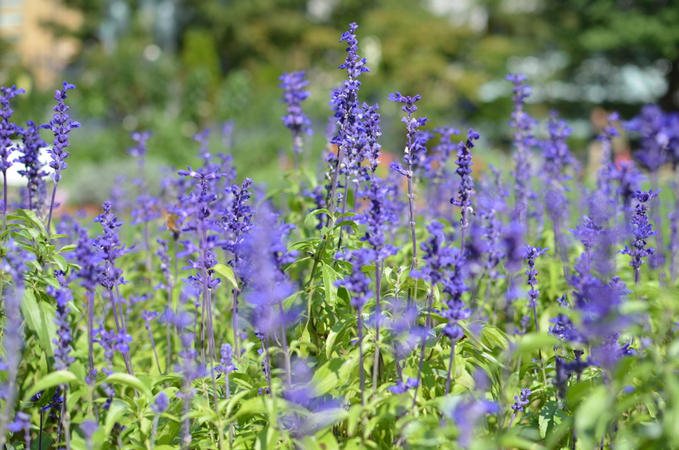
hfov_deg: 37.9
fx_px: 988
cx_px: 340
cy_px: 225
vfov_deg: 25.6
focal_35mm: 52
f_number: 2.8
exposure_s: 1/1000
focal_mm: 35
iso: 100
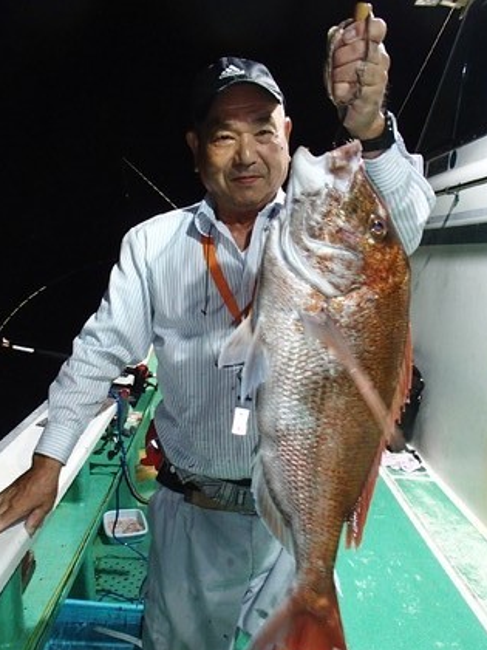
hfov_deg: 44.2
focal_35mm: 32
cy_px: 345
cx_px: 238
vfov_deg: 56.8
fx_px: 600
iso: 400
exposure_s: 1/30
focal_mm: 5
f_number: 3.9
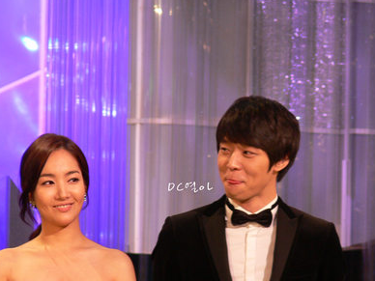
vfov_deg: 2.2
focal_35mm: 690
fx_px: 7475
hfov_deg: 2.9
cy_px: 138
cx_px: 205
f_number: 3.7
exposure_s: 1/30
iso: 125
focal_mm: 88.8
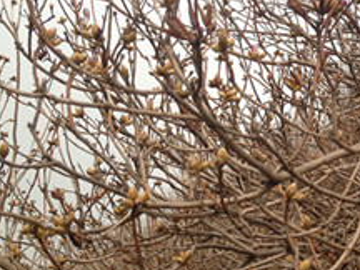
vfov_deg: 16.6
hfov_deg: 20.9
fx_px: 926
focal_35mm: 89
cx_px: 400
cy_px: 88
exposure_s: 1/665
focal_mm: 4.28
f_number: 2.4
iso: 50
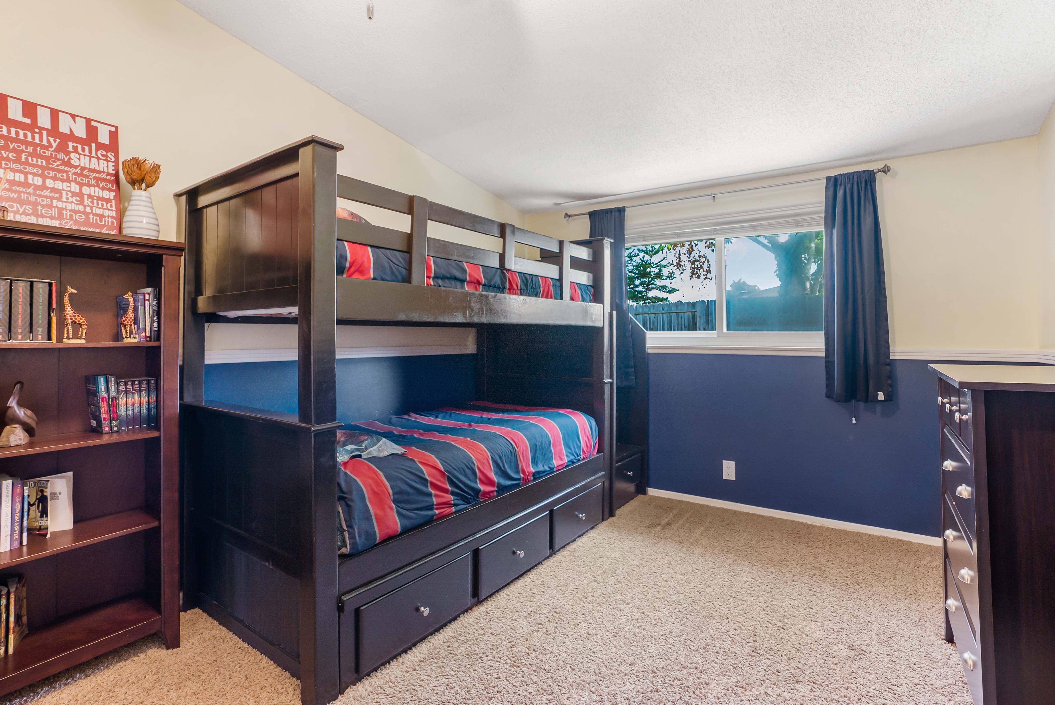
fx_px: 469
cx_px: 528
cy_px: 352
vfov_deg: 73.8
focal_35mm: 16
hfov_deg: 96.7
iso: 1000
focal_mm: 16
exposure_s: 1/160
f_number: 6.3
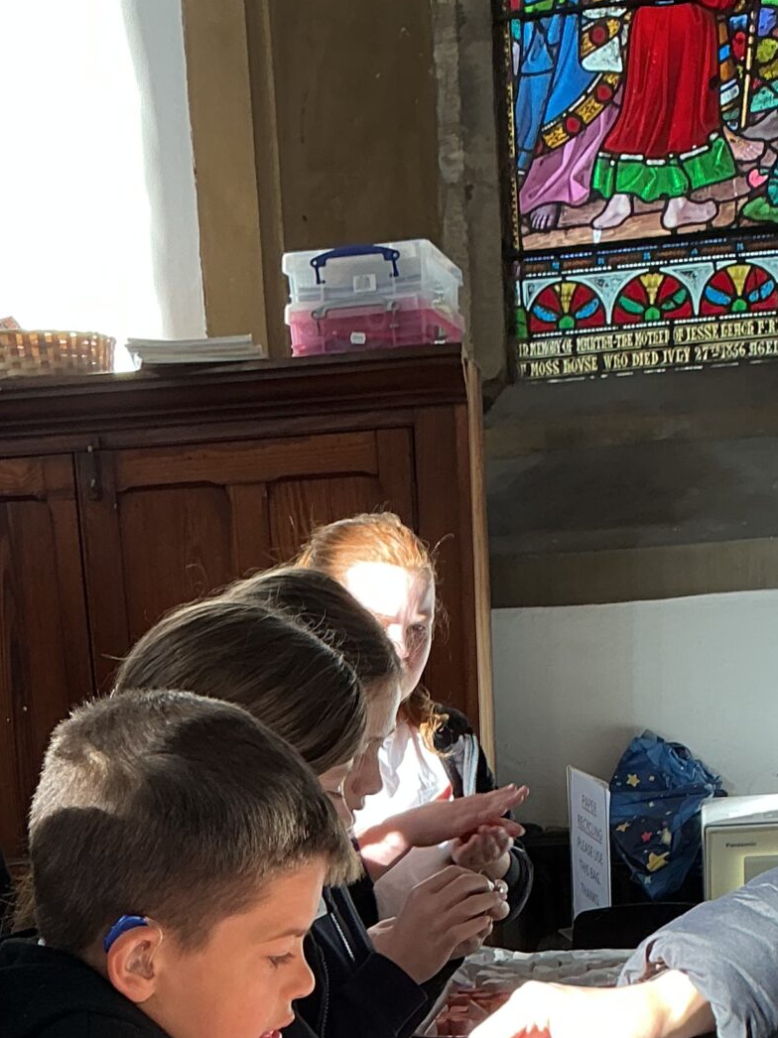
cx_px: 324
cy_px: 1153
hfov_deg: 20.7
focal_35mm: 71
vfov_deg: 25.4
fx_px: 2129
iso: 50
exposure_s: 1/60
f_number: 1.8
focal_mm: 3
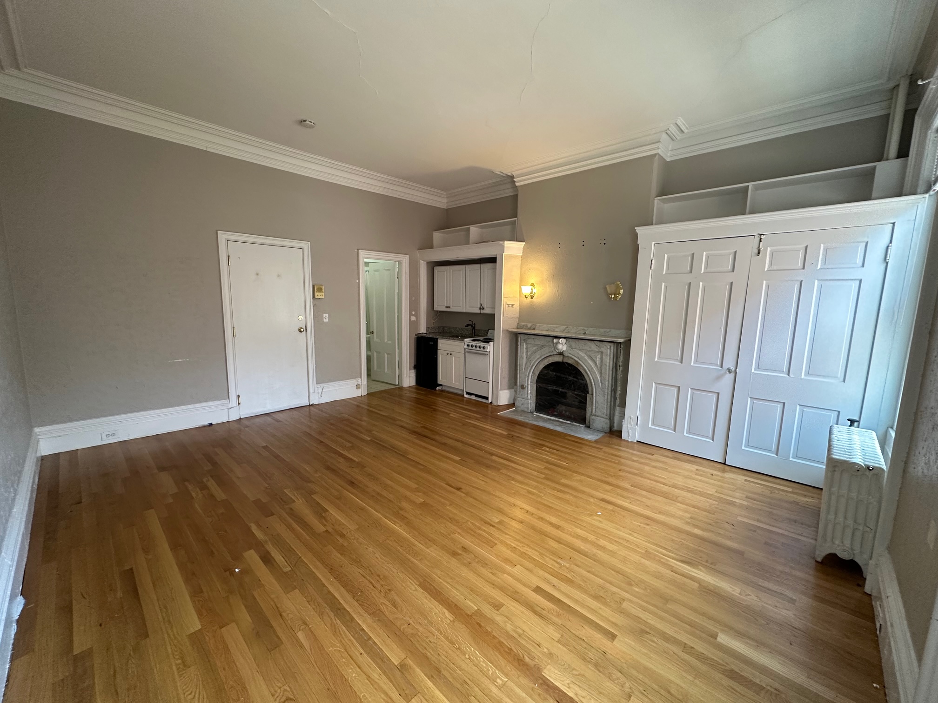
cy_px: 352
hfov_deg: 102.1
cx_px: 469
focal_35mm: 14
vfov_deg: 85.7
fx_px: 379
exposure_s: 1/60
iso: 200
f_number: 2.2
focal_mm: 2.22
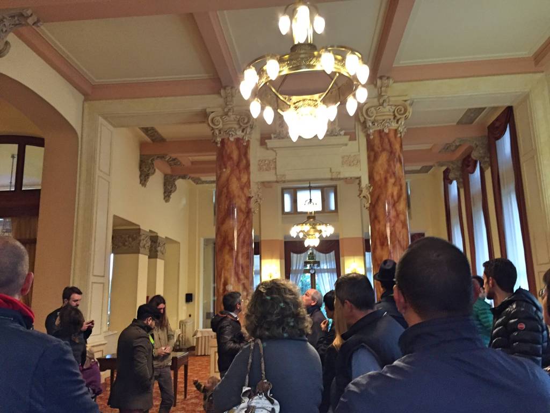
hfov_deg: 61.7
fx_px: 461
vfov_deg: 48.2
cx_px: 275
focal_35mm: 29
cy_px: 206
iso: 250
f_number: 2.2
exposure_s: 1/33
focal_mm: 4.15
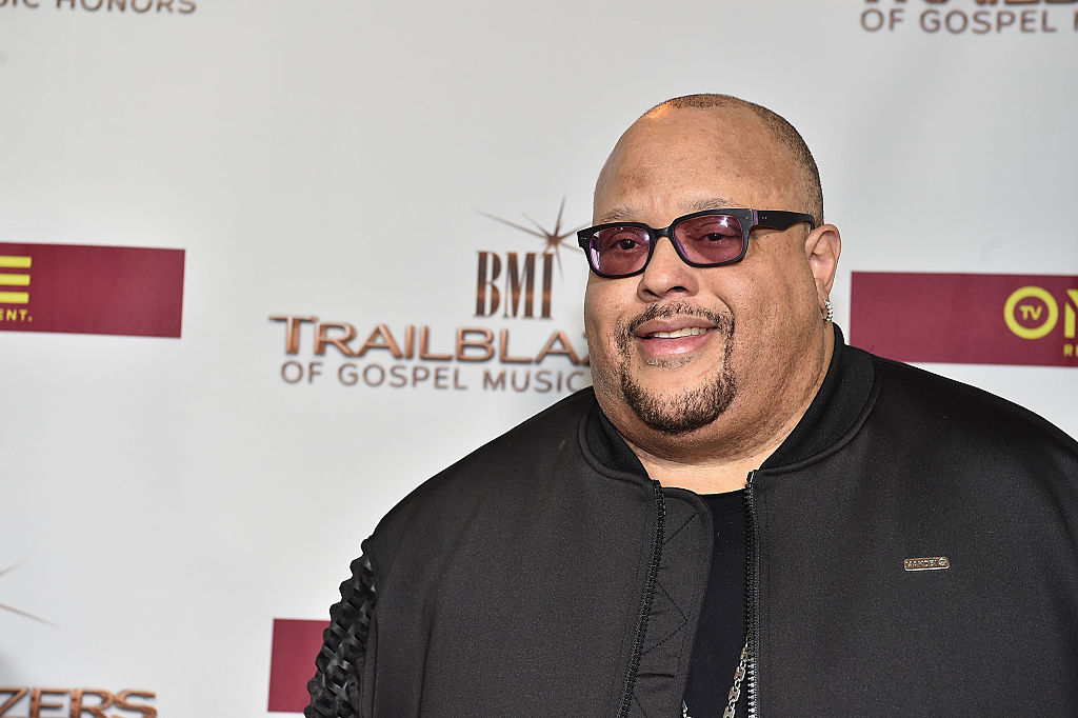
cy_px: 359
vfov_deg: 19.4
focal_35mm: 70
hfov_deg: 28.9
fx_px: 2095
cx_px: 539
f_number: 6.3
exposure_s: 1/80
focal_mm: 70
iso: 1250
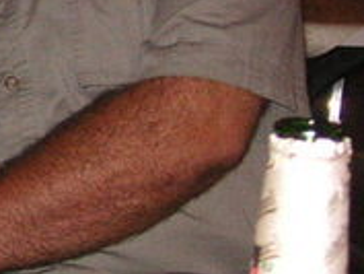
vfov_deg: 6.2
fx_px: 2525
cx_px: -448
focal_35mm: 240
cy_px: -47
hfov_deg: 7.8
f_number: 3.6
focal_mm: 8.9
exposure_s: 1/45
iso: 160
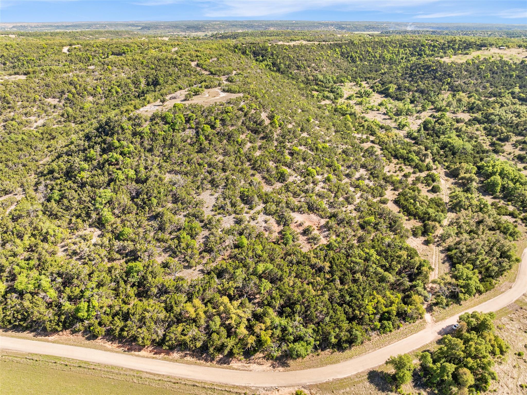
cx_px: 264
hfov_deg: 71.6
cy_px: 198
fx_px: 365
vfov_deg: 56.8
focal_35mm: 24
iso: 200
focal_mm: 12.29
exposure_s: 1/3200
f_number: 2.8
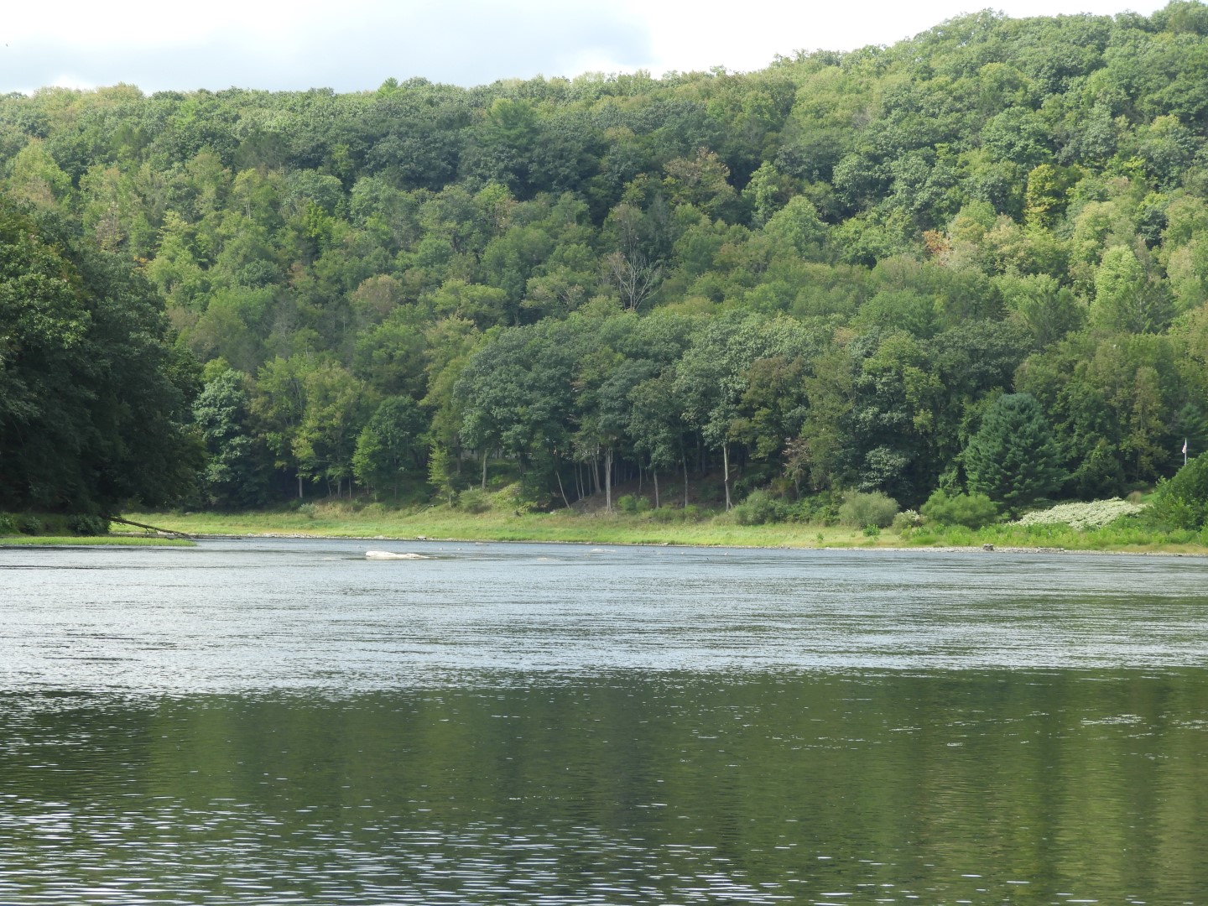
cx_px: 604
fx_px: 4013
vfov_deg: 12.9
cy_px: 453
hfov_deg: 17.1
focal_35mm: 115
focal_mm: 20.6
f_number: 5
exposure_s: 1/250
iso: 100
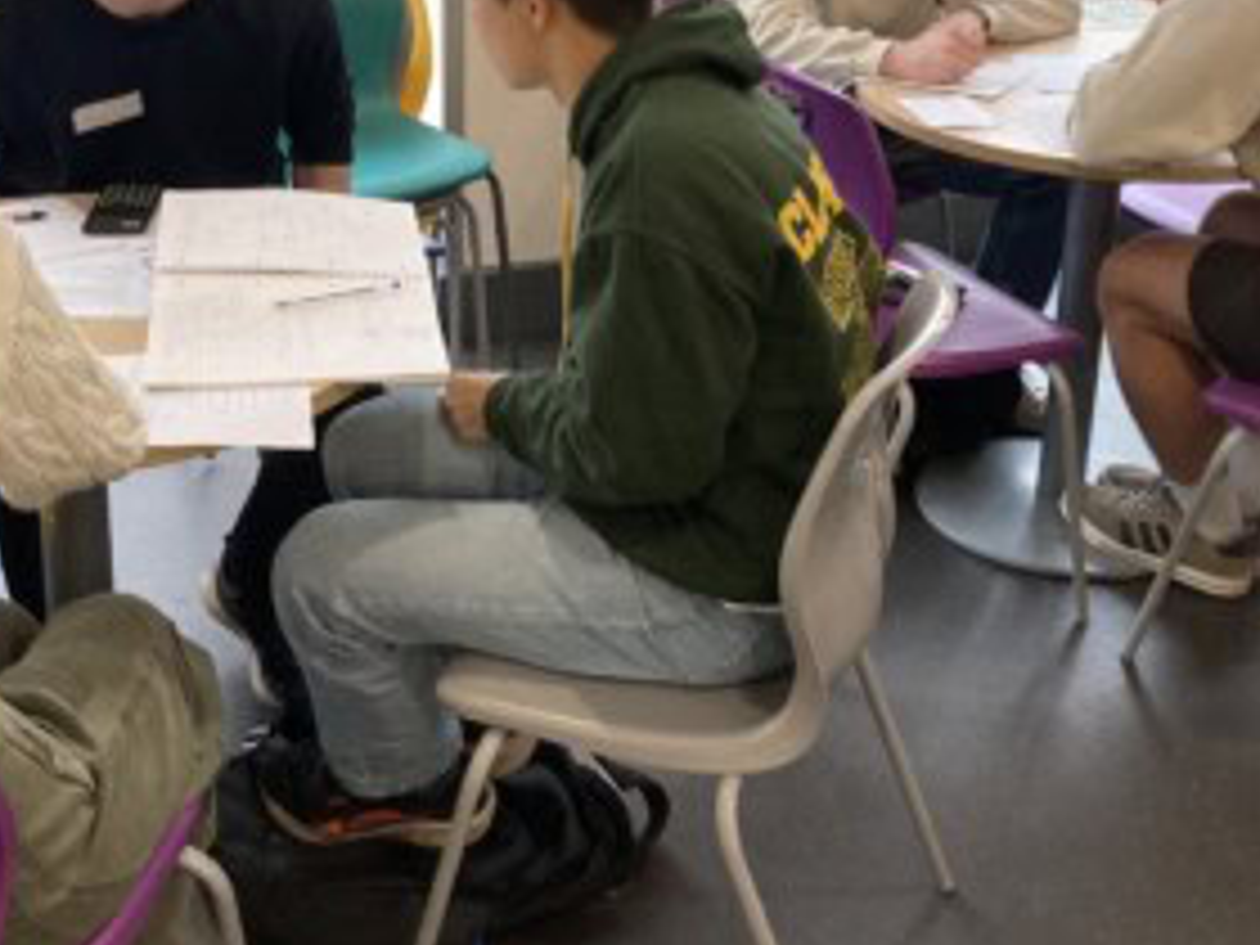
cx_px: 518
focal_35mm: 50
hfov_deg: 38.1
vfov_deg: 28.7
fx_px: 1820
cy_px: 250
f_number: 1.8
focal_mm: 4
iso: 125
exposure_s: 1/60
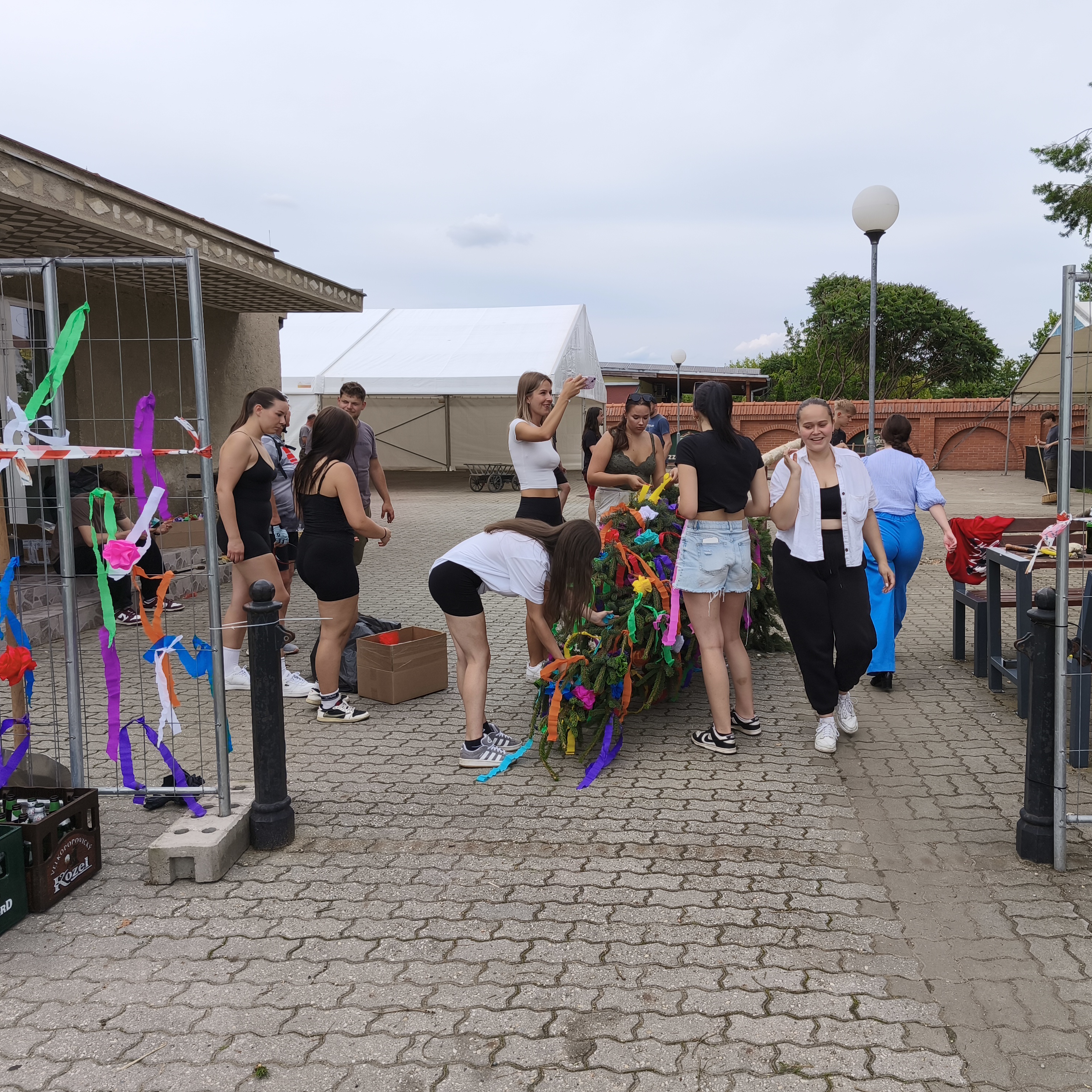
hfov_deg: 56.9
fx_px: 999
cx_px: 654
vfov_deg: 57.3
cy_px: 533
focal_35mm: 28
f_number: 1.7
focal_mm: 5.35
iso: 80
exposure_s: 1/2204
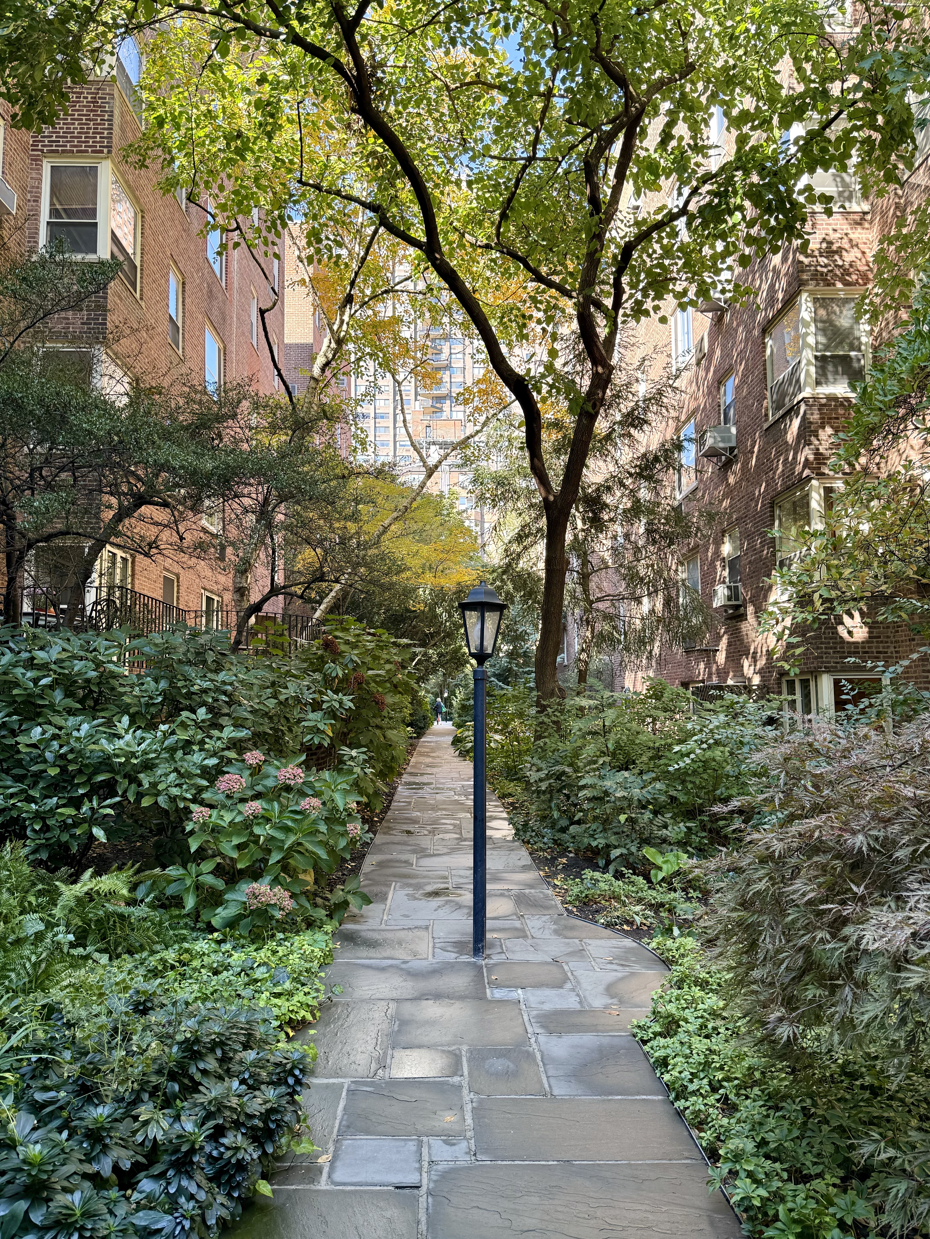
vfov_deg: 71.6
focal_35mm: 24
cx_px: 465
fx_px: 860
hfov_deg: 56.8
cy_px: 620
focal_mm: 6.76
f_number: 1.78
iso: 100
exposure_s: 1/278
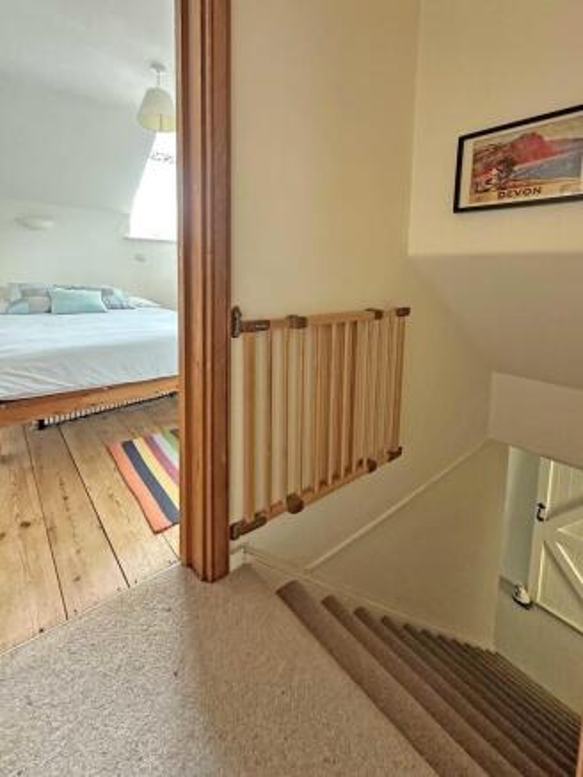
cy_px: 388
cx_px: 292
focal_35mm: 14
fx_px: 314
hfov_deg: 85.7
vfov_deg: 102.0
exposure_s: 1/50
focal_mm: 2.22
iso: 400
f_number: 2.2
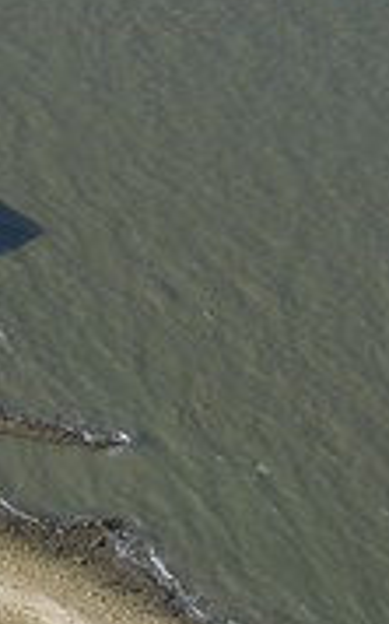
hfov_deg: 7.5
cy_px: 414
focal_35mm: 173
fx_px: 2939
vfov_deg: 12.1
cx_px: -165
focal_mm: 48
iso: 100
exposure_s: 1/640
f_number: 5
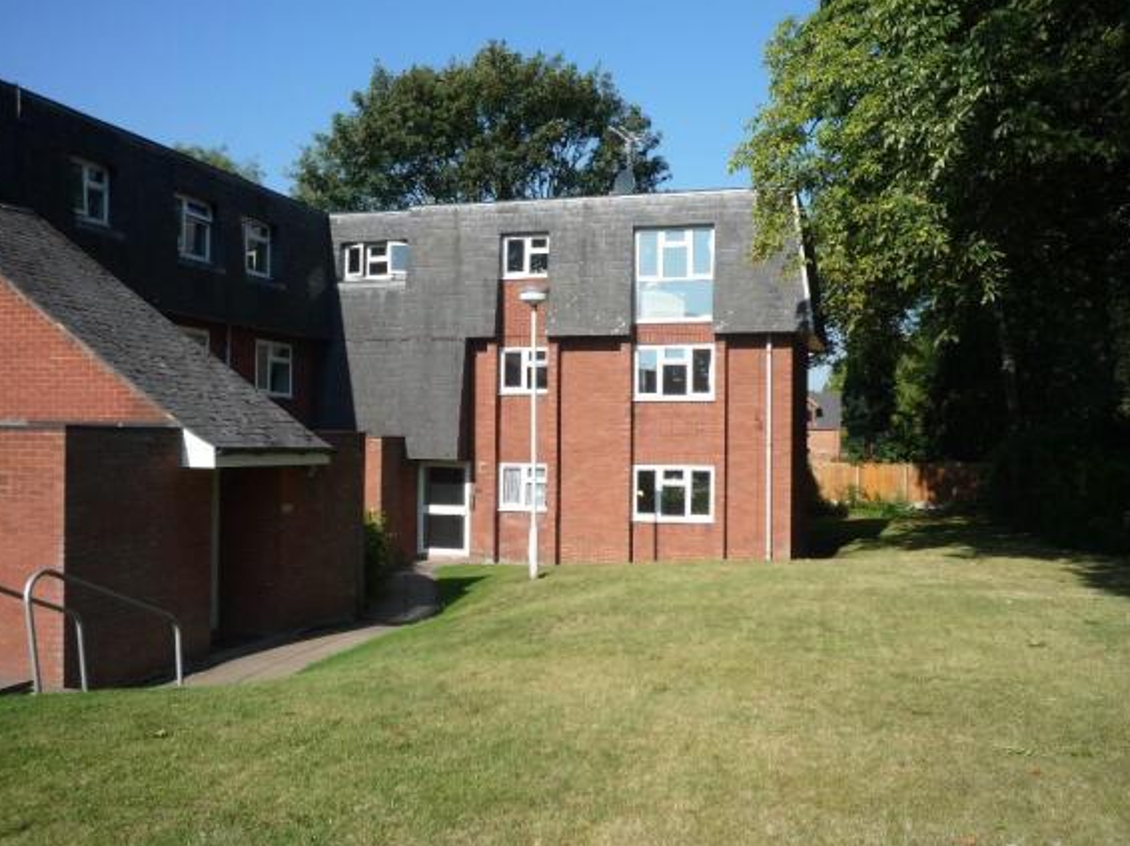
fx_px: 1109
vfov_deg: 41.8
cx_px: 568
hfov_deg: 54.0
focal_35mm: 34
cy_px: 426
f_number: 4
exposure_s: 1/800
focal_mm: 5.8
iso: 100
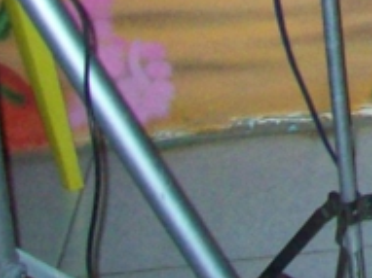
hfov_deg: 8.9
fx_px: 2073
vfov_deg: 7.2
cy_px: -387
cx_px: 984
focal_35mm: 193
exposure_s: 1/64
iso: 200
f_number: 2.7
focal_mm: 6
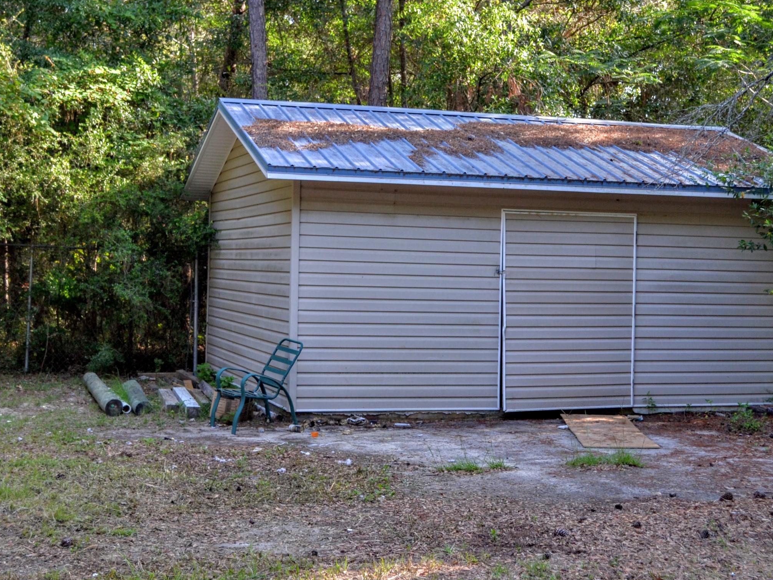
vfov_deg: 24.3
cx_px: 416
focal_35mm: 60
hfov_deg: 32.2
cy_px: 206
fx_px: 1340
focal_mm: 28
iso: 400
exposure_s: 1/125
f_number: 5.6
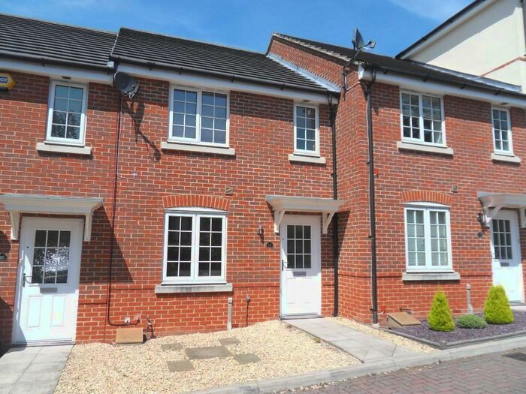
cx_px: 263
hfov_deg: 71.6
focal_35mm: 24
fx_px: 365
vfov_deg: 56.8
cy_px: 197
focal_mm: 4.2
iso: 80
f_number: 7.5
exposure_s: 1/250
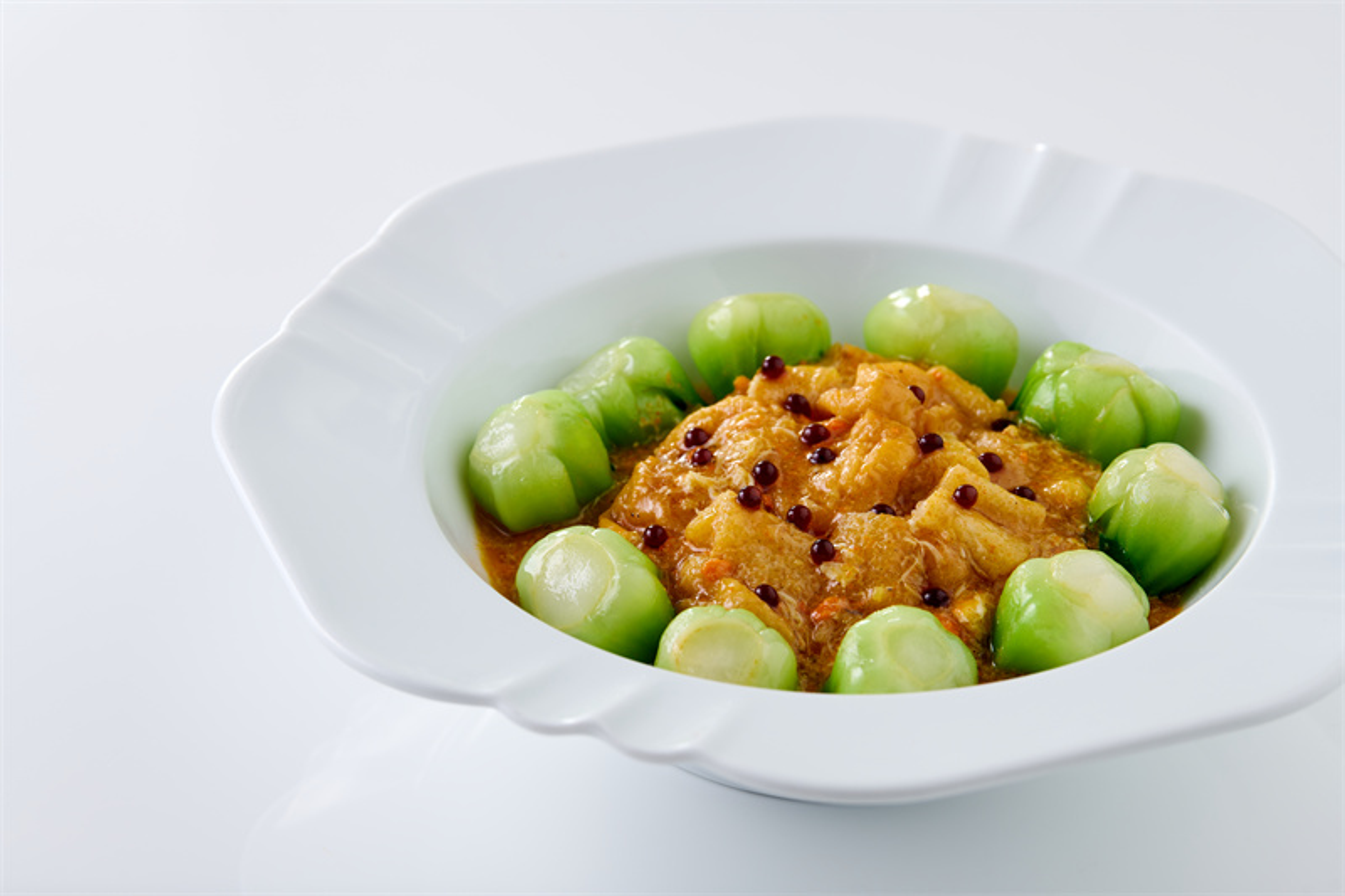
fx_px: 4482
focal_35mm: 120
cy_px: 448
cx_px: 672
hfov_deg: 17.1
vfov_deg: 11.4
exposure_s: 1/250
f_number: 8
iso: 64
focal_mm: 120
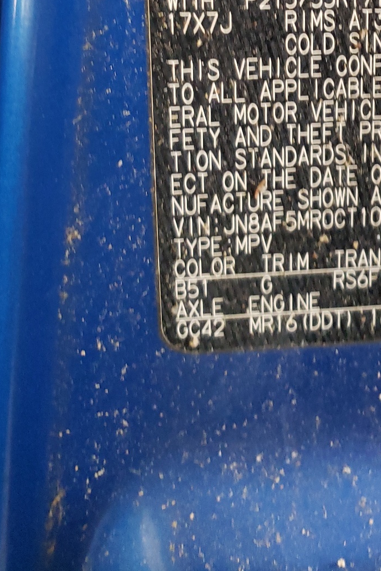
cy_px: -17
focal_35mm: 56
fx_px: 889
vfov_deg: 32.4
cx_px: 332
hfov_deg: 23.6
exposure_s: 1/60.2
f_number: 1.5
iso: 260
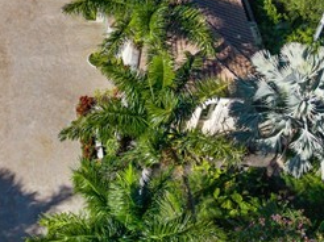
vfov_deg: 14.0
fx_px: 935
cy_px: -103
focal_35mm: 100
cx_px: -87
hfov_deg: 18.4
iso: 100
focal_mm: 8.67
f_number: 1.8
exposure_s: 1/640
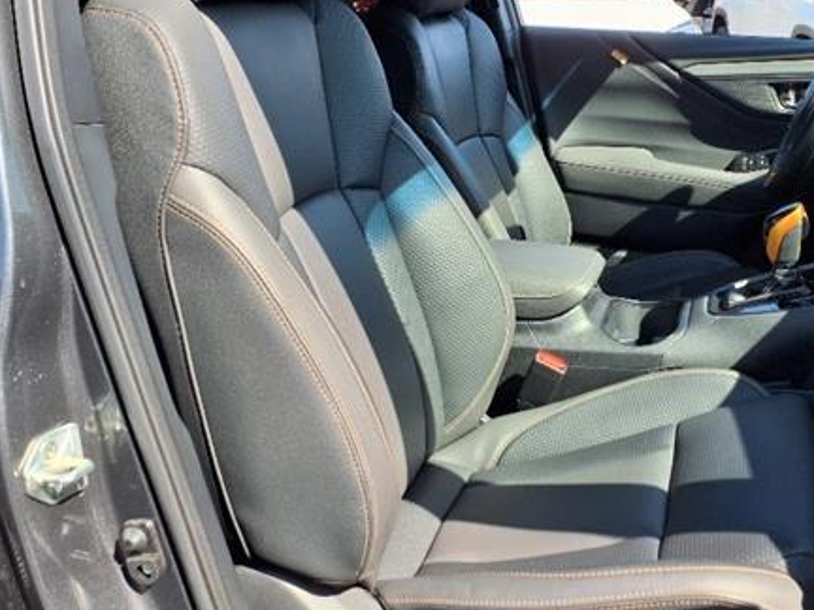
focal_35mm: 40
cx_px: 507
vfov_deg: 35.9
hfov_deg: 46.4
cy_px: 279
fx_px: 941
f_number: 1.9
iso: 40
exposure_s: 1/500
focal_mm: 3.58
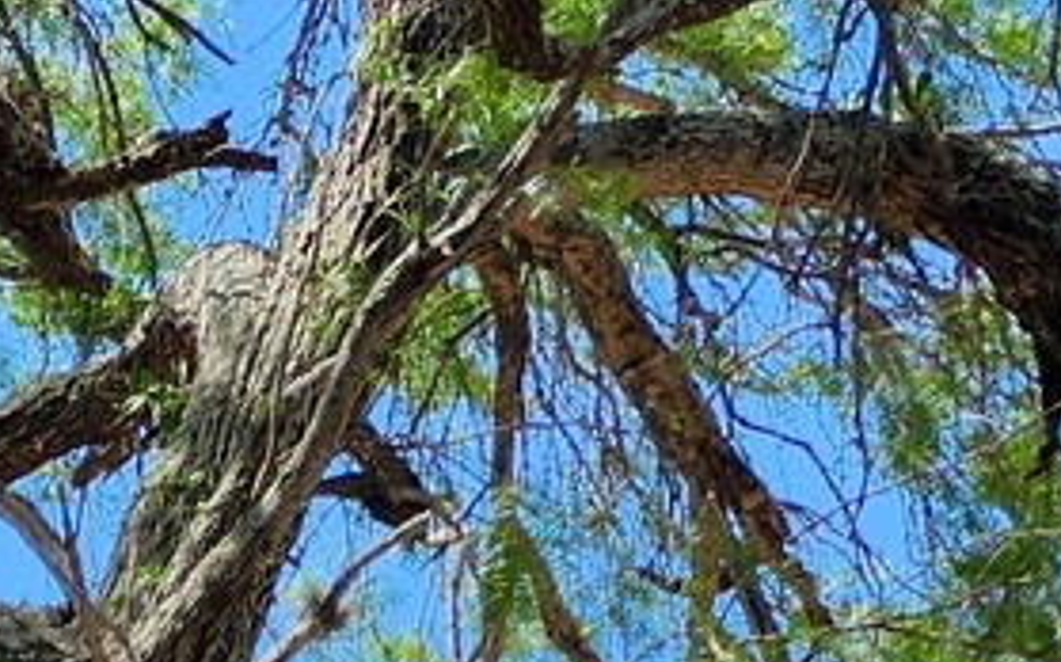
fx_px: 3641
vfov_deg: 7.3
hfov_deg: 15.1
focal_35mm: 126
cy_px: 2697
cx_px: -608
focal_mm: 6.4
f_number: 1.8
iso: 12
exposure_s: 1/571
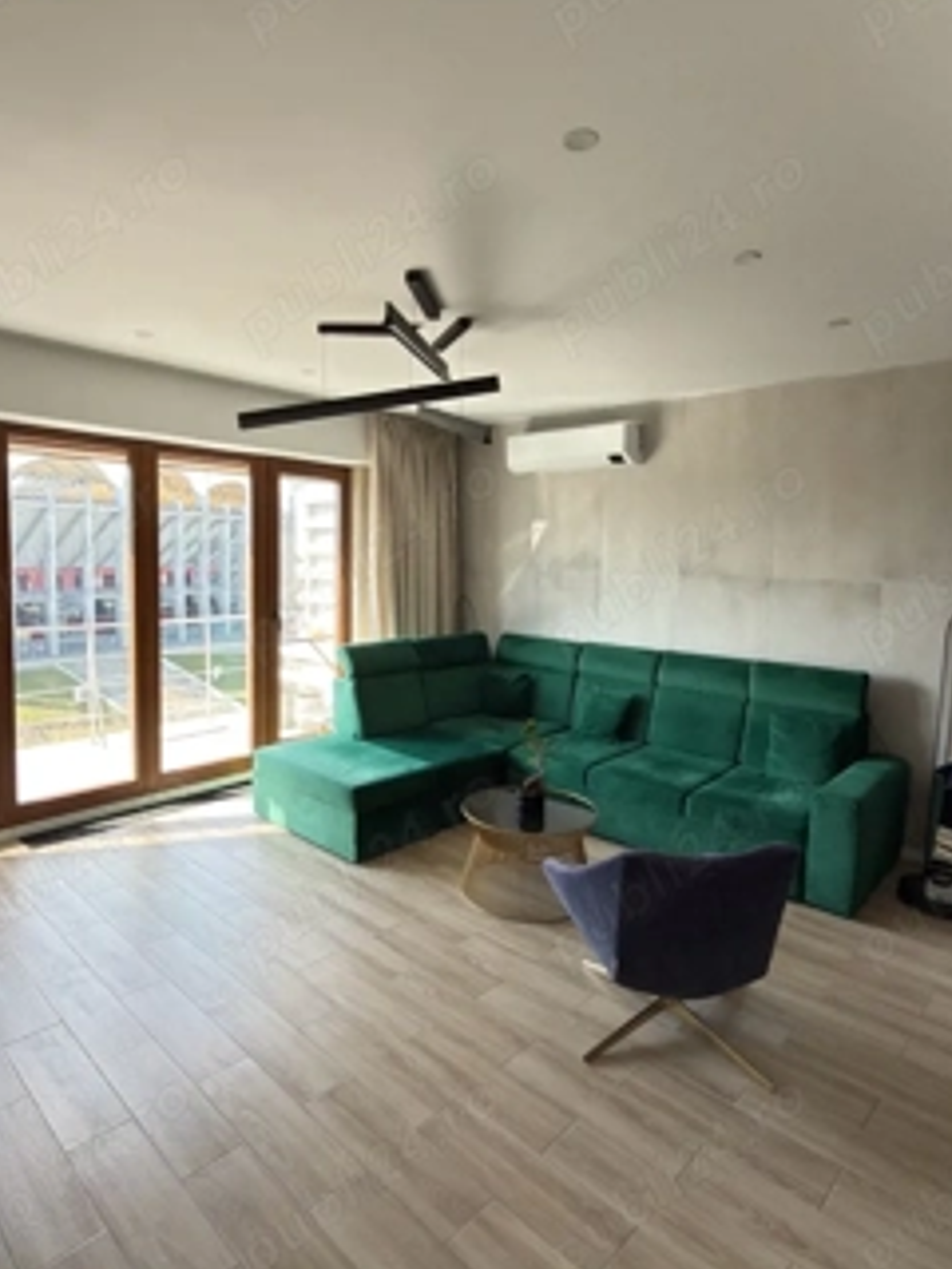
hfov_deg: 65.9
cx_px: 448
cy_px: 607
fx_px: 733
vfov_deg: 81.7
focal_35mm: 20
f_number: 2.2
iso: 64
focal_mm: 2.22
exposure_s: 1/115
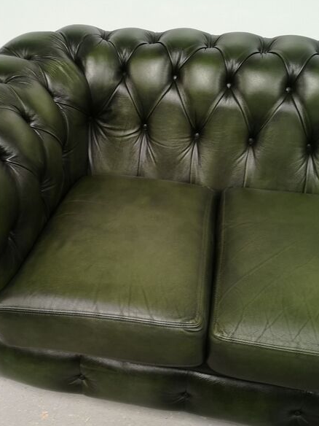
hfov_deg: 38.5
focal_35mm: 37
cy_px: 214
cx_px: 132
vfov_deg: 50.1
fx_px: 455
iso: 250
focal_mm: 5.58
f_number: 1.8
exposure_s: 1/33.3
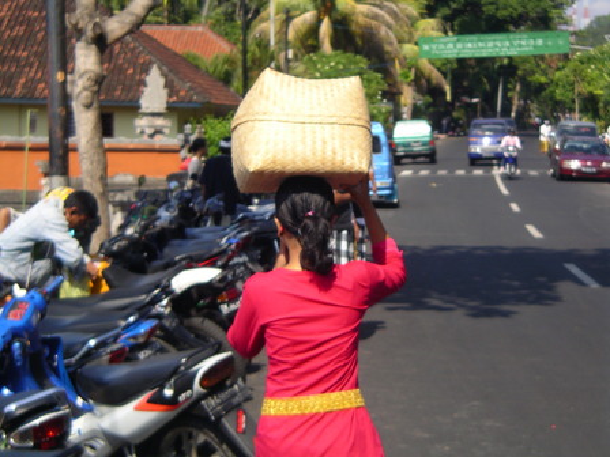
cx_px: 305
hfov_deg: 18.9
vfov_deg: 14.2
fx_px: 1833
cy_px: 228
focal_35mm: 104
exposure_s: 1/400
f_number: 3.9
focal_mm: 16
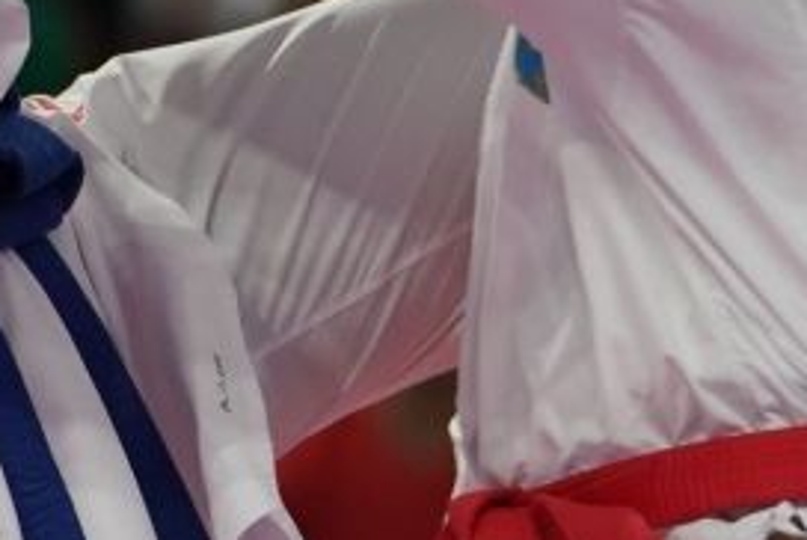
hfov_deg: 1.6
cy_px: 294
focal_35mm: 1322
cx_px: 344
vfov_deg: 1.0
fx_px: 29666
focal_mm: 200
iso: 1600
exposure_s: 1/1000
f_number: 2.8
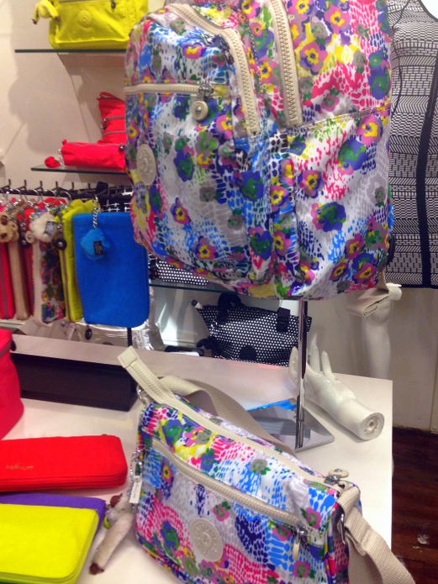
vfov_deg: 49.0
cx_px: 219
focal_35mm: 38
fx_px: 641
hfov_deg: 37.7
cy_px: 283
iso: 100
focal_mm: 4.12
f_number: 2.4
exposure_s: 1/20
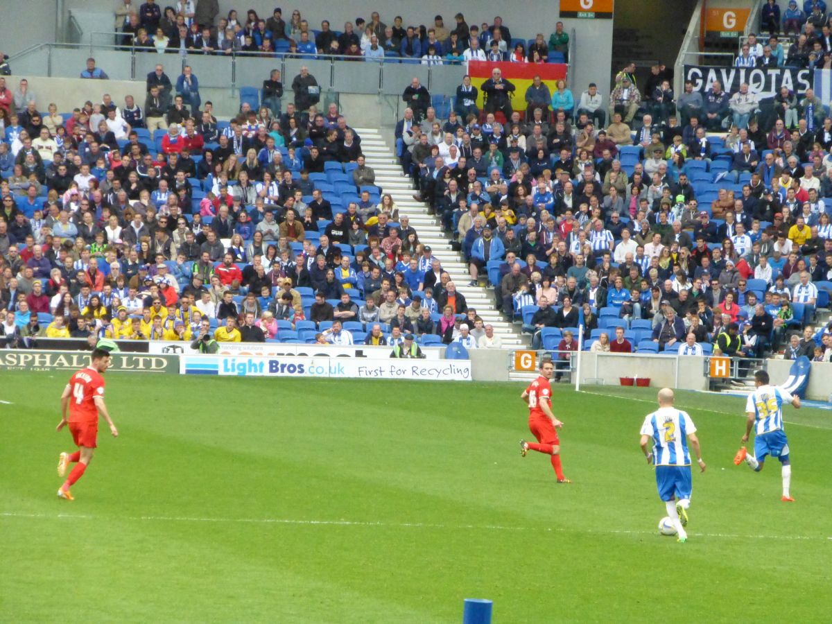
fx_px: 6946
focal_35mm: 289
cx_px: 416
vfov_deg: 5.1
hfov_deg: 6.9
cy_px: 312
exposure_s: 1/1300
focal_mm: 51.5
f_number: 5.9
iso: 1600
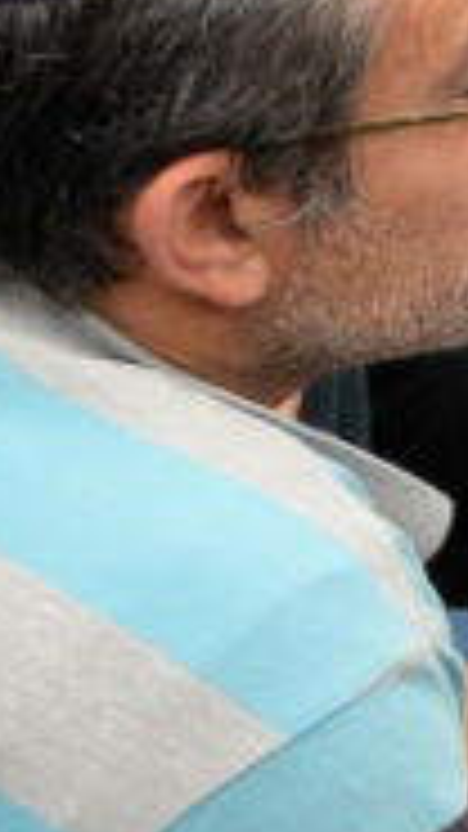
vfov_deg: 15.0
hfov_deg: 6.8
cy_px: -106
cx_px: 1845
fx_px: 3068
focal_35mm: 139
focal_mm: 24
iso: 1250
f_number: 9
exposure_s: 1/200
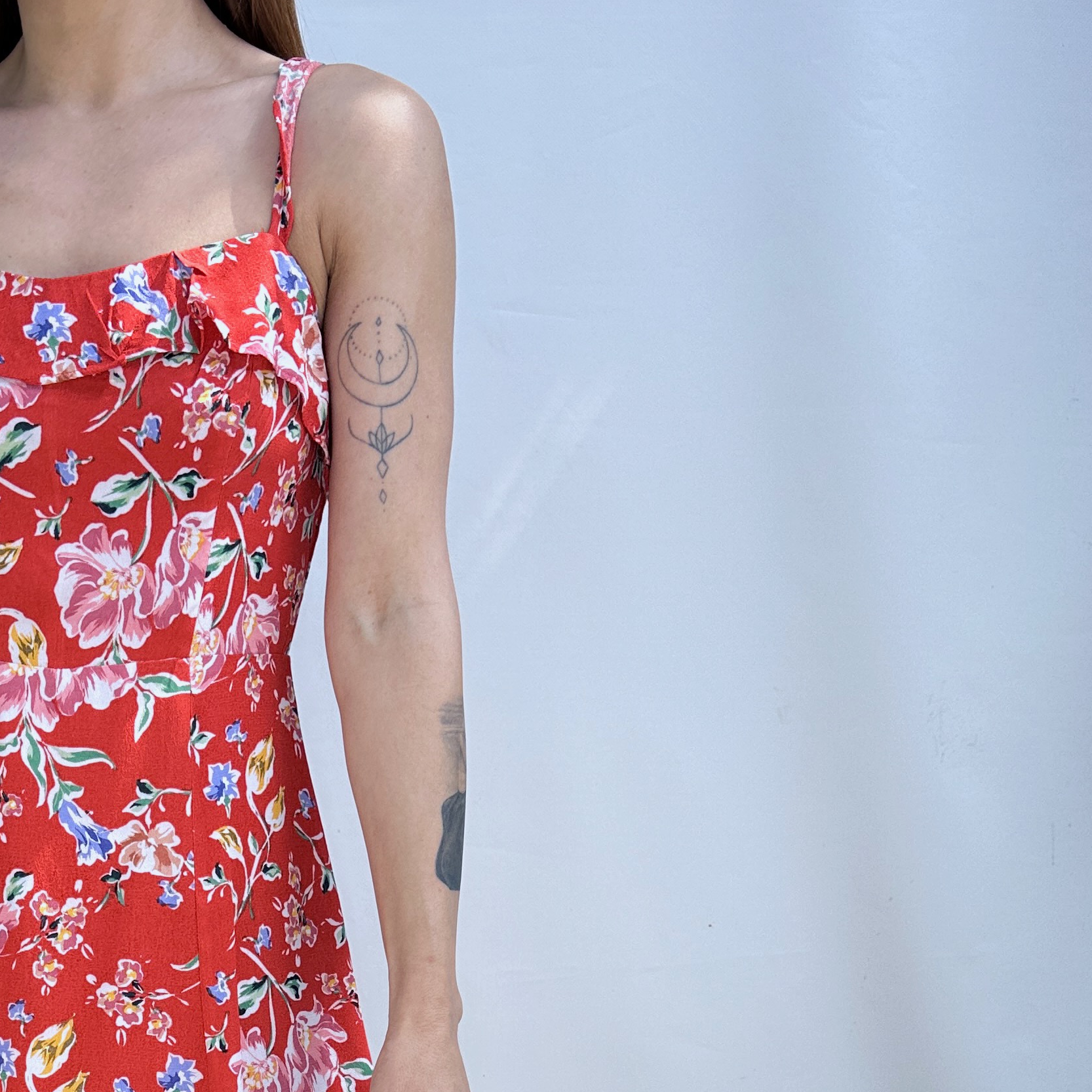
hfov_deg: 33.5
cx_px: 200
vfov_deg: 31.4
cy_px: 1153
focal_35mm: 49
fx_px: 1749
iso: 80
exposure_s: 1/773
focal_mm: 6.86
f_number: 1.78
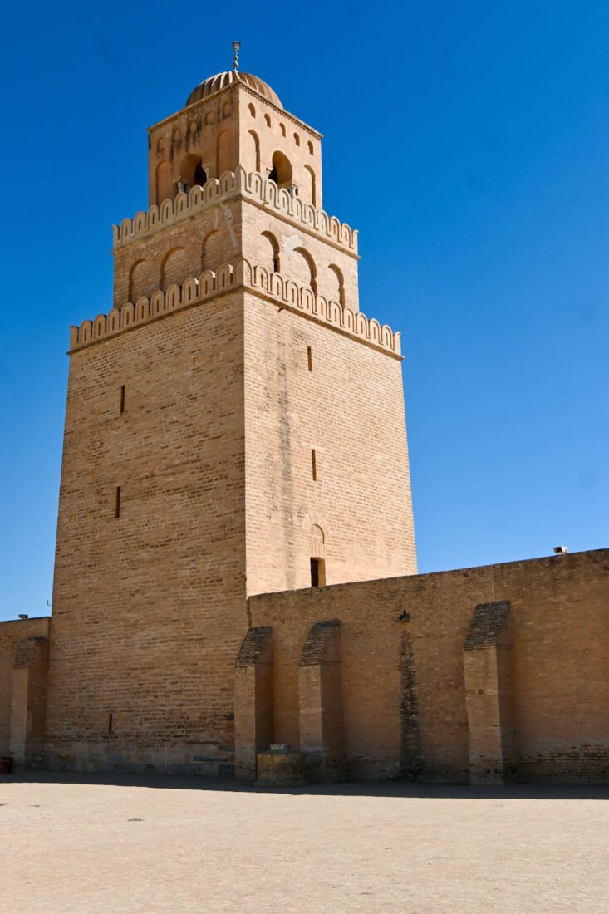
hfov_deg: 36.9
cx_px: 304
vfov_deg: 53.1
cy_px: 457
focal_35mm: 36
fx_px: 914
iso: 100
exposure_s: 1/320
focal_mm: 24
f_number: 6.3
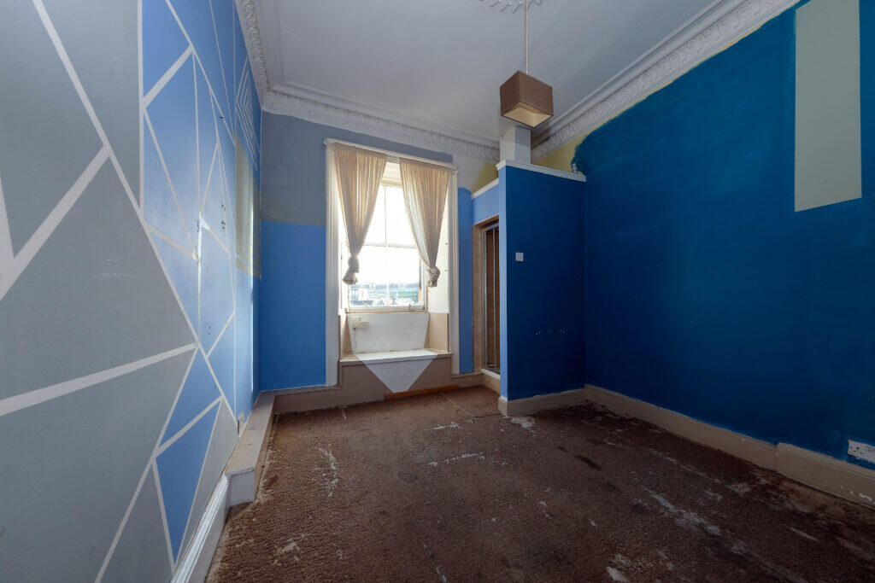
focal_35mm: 12
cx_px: 438
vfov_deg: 90.0
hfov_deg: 112.6
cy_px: 292
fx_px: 292
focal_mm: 8
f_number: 8
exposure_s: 1/15
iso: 200
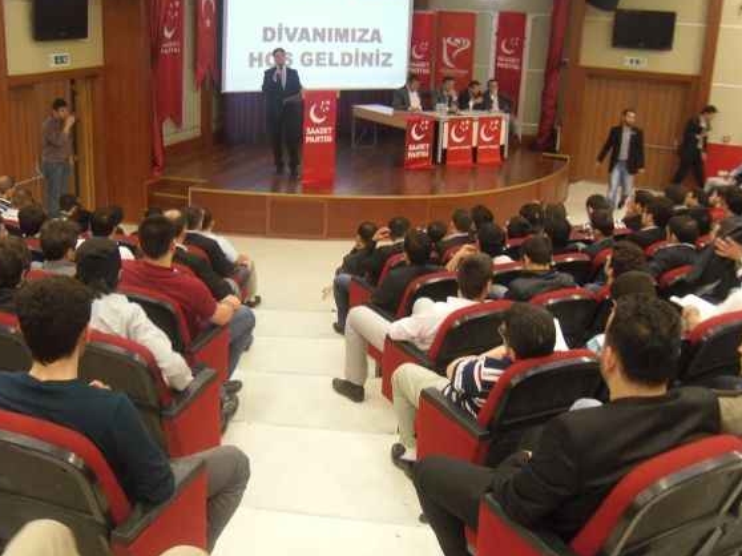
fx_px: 836
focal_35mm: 39
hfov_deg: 47.8
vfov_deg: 36.7
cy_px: 239
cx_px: 340
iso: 400
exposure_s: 1/14
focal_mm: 6
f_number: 2.8
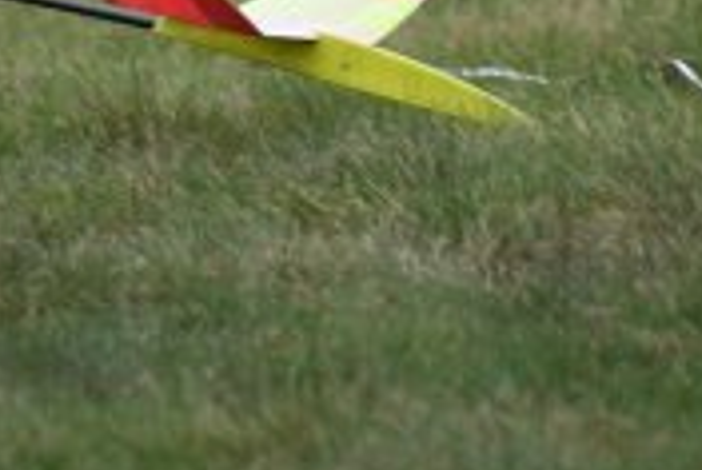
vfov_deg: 1.2
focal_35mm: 1129
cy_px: 8
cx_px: 177
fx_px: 22052
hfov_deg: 1.8
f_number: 6.3
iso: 640
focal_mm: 400
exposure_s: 1/800
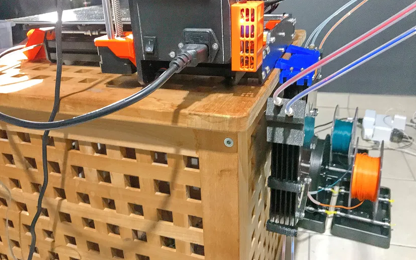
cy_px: 111
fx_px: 340
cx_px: 209
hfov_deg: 62.9
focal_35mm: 30
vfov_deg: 41.7
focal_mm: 3.99
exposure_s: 1/17
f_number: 1.8
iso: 250
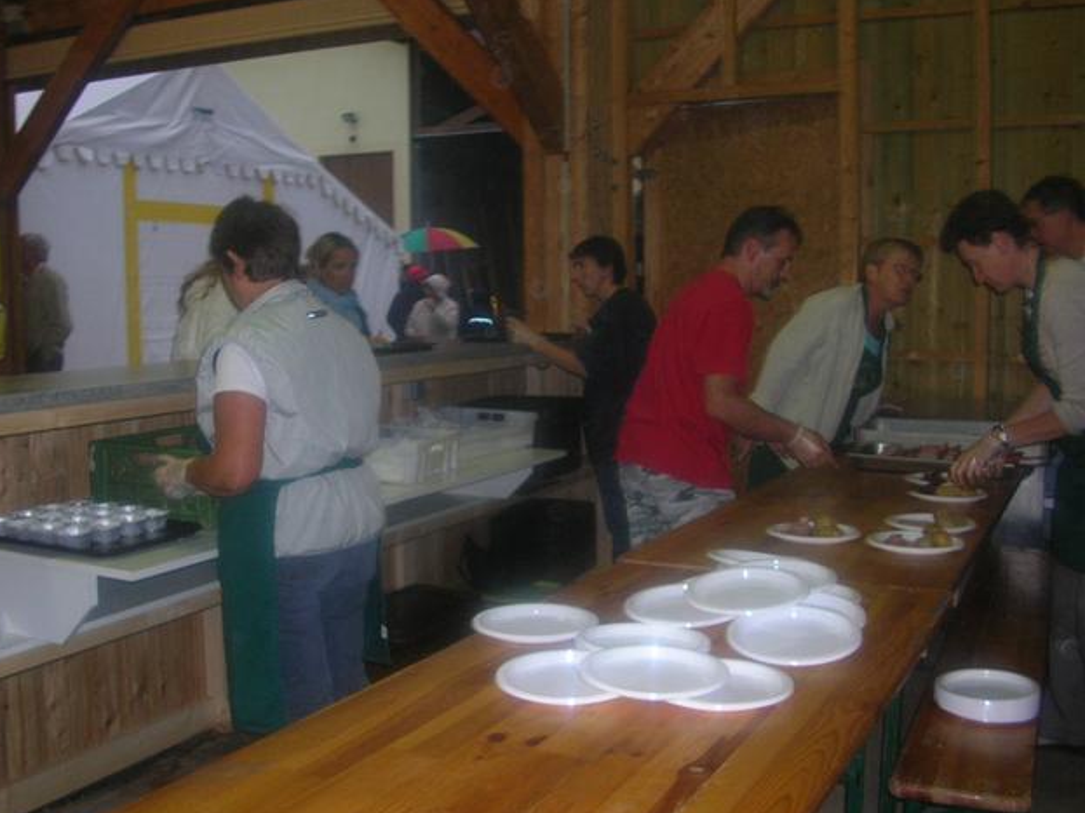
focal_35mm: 38
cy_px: 413
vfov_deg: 37.7
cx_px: 529
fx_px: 1191
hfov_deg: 49.0
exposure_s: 1/60.1
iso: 88
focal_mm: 6.2
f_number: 2.9
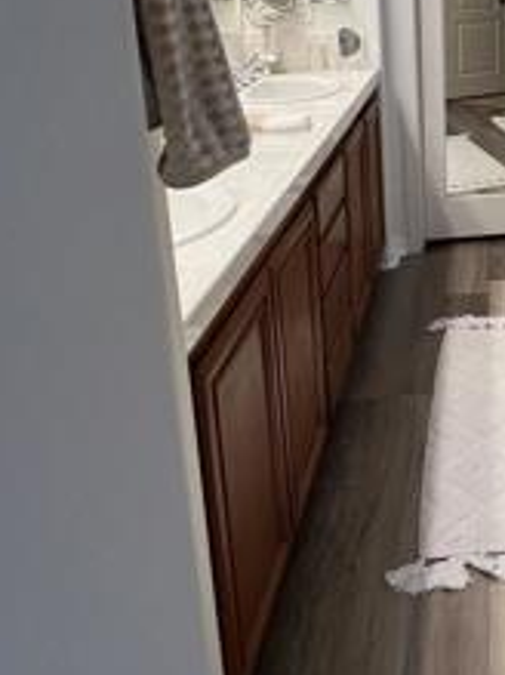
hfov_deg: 32.2
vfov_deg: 46.7
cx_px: 582
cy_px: 148
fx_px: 740
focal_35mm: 38
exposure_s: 1/60
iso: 125
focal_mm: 1.57
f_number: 1.8
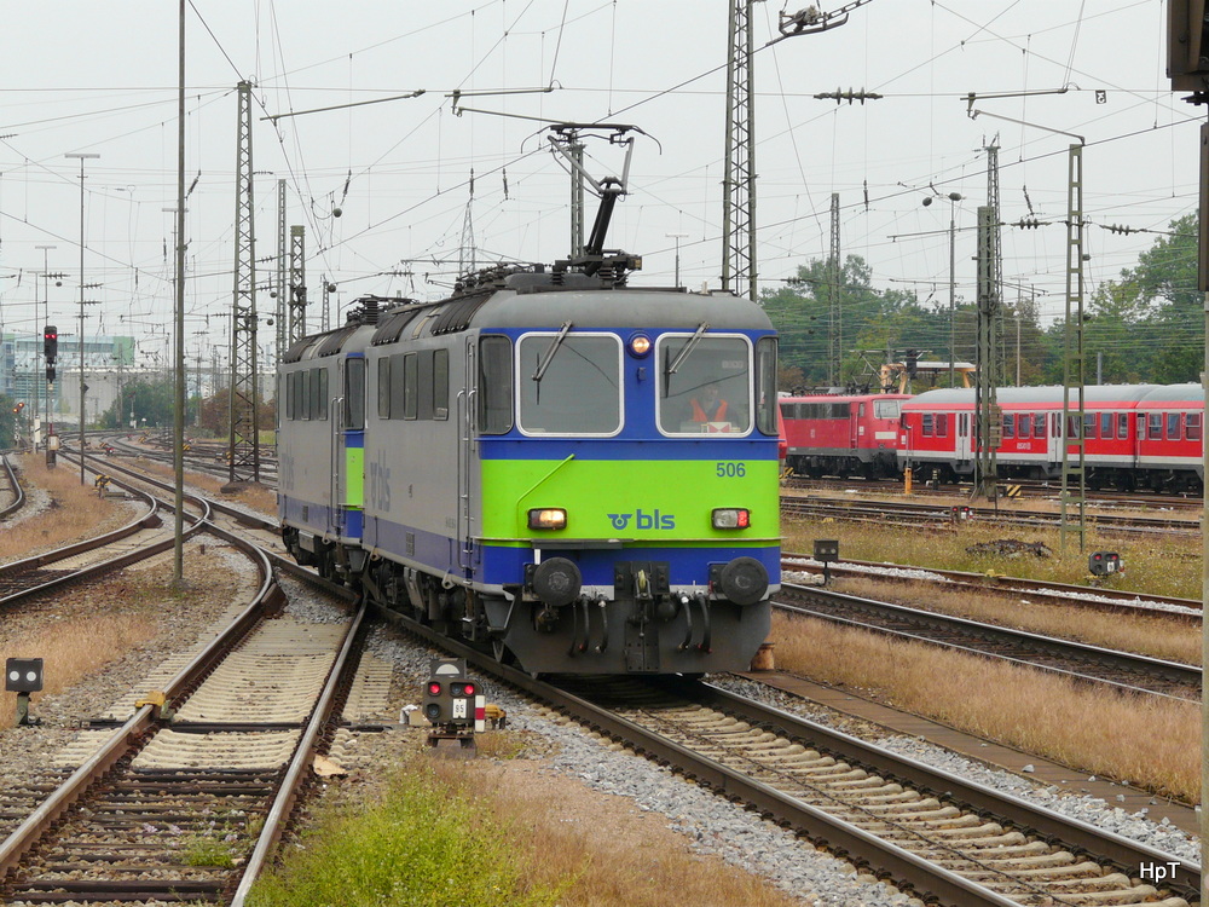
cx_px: 604
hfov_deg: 17.3
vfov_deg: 13.0
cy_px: 454
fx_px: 3982
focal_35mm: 114
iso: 100
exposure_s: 1/250
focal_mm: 18.8
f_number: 5.6
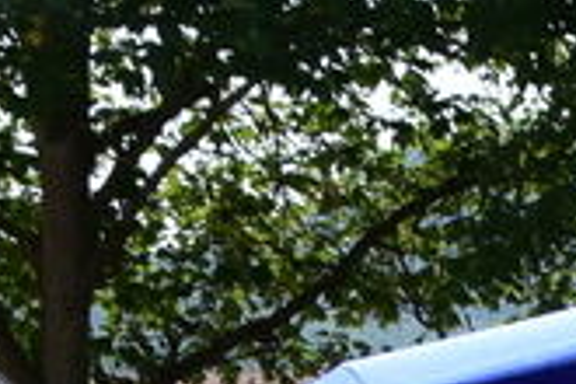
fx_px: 4544
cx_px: 820
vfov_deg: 4.7
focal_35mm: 284
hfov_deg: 7.2
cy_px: 1030
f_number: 10
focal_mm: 26
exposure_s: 1/400
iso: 320
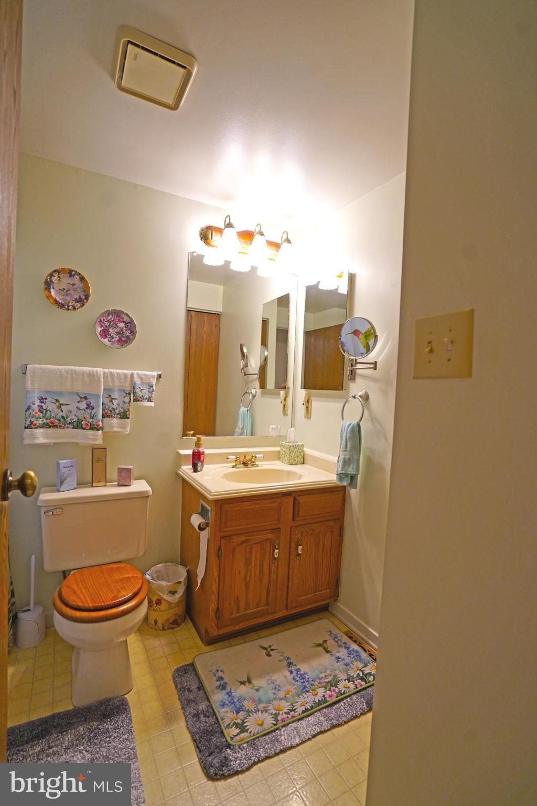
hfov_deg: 73.7
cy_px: 403
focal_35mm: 16
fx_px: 358
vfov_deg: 96.7
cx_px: 268
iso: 1250
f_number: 4
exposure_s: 1/160
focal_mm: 16
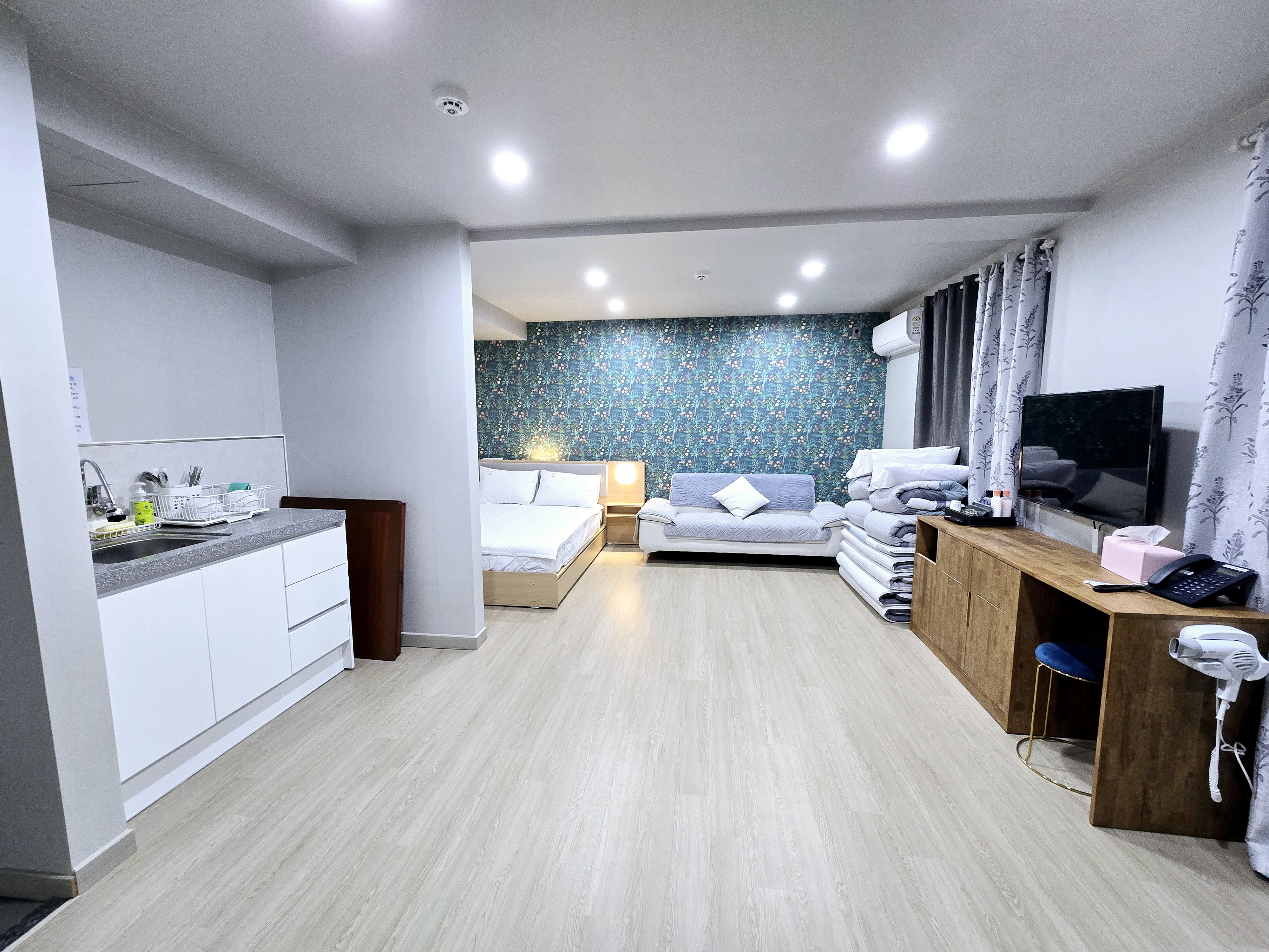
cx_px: 634
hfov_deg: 106.2
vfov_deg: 89.9
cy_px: 476
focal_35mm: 13
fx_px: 477
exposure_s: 1/60.2
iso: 320
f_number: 2.2
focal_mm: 2.2
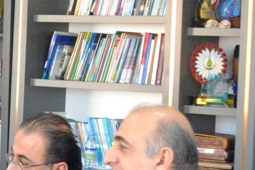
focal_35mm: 119
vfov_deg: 11.5
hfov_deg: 16.5
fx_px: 843
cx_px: -54
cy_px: 96
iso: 6400
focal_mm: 28
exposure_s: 1/250
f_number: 8
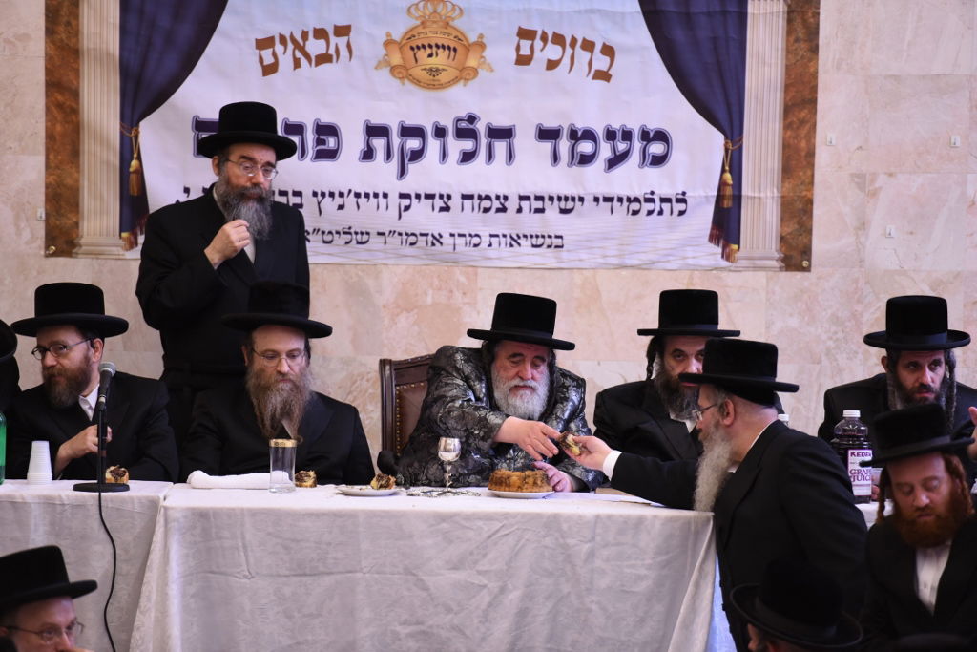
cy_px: 326
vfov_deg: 6.9
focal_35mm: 200
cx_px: 488
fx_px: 5428
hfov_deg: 10.3
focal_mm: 200
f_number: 3.2
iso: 1250
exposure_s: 1/200
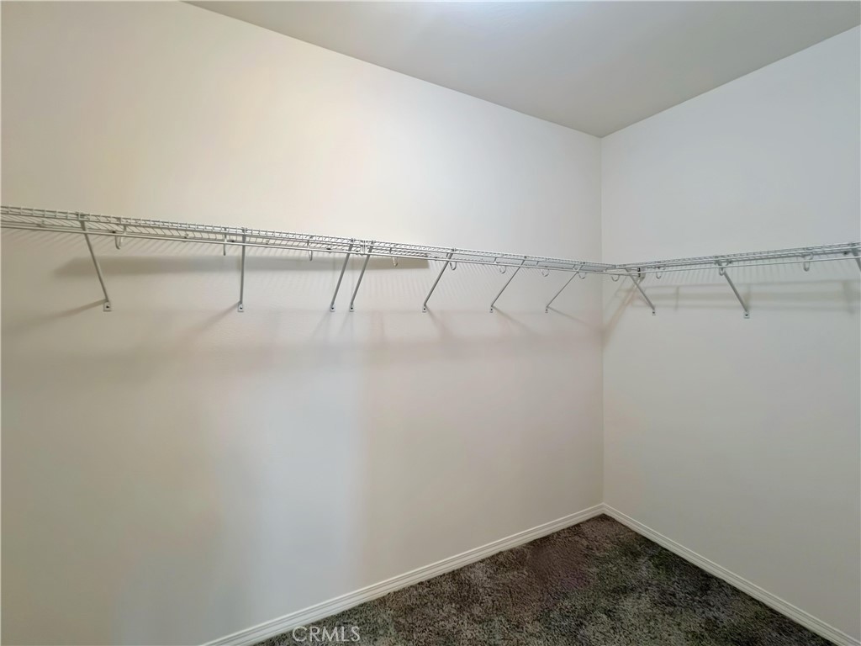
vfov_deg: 89.9
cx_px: 430
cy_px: 323
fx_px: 323
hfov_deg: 106.2
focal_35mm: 13
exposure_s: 1/60
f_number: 1.8
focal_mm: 1.57
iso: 160
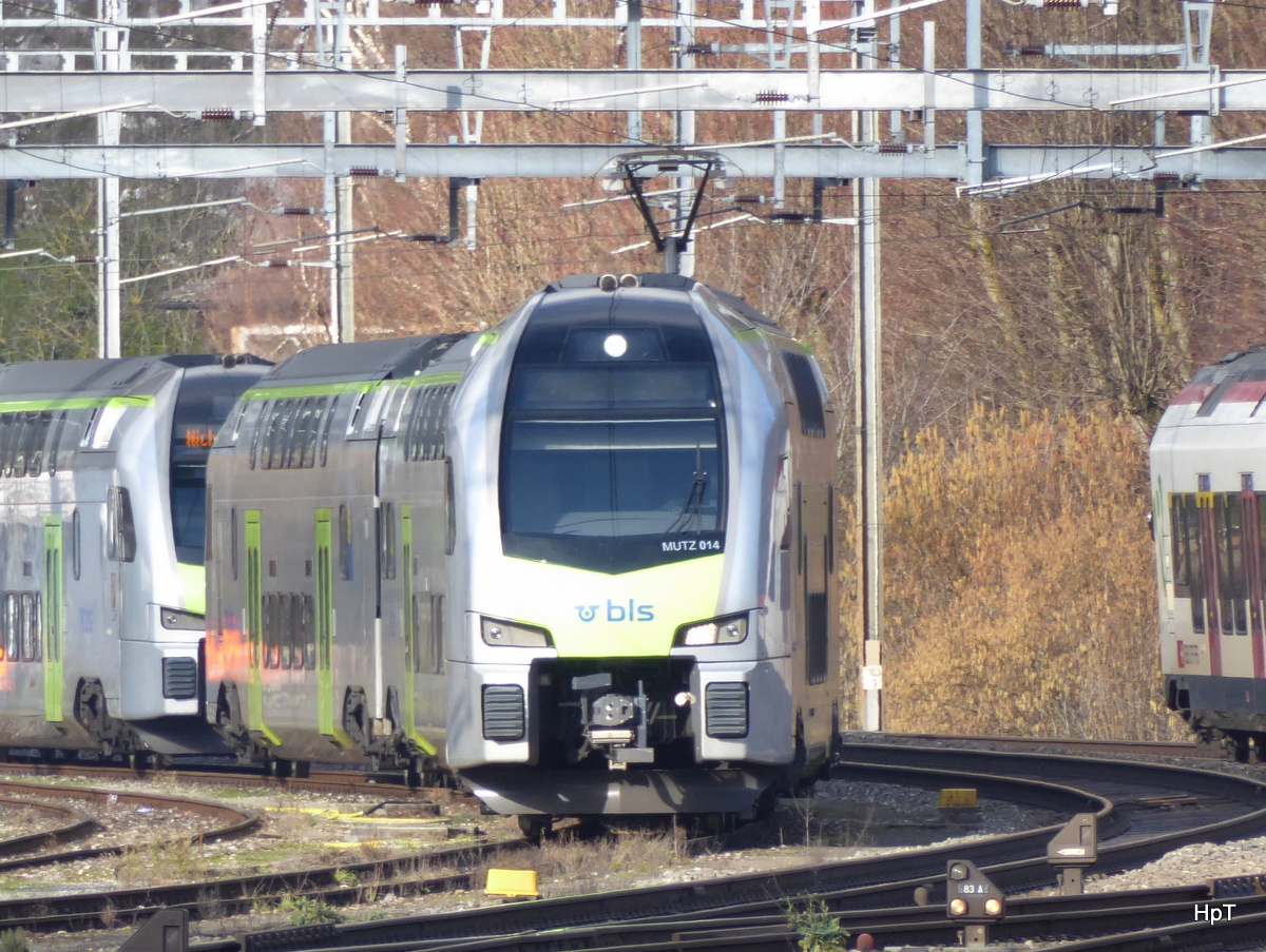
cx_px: 633
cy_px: 476
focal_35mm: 720
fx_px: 26364
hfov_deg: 2.8
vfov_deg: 2.1
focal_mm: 129
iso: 125
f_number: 6.4
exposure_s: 1/125
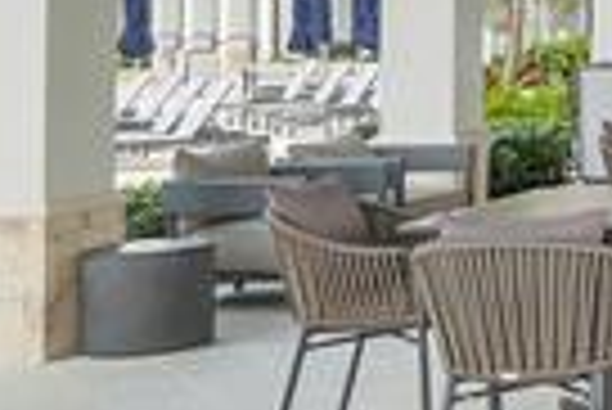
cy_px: -14
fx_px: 1498
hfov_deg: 17.2
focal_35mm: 88
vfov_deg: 15.3
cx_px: 1206
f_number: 11
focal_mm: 10
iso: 100
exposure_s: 1/30
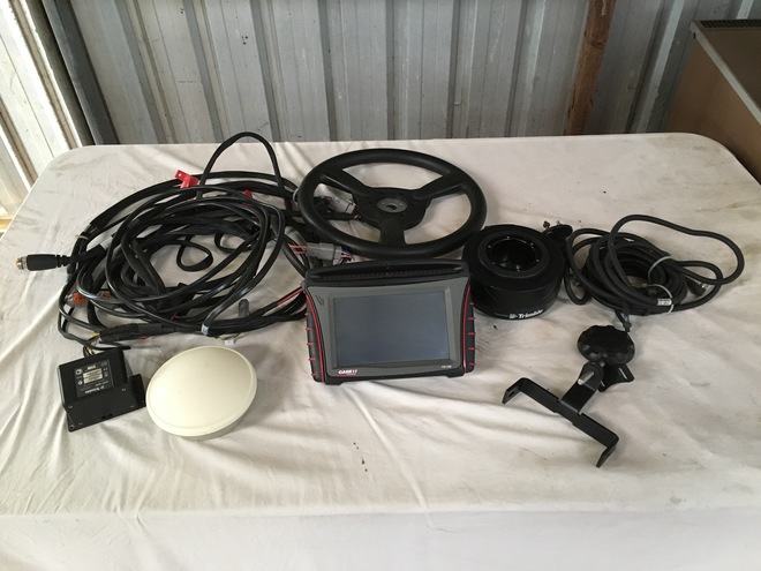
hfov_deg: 61.7
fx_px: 638
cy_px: 286
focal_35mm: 29
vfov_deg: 48.2
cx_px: 380
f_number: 2.2
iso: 200
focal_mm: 4.15
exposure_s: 1/25
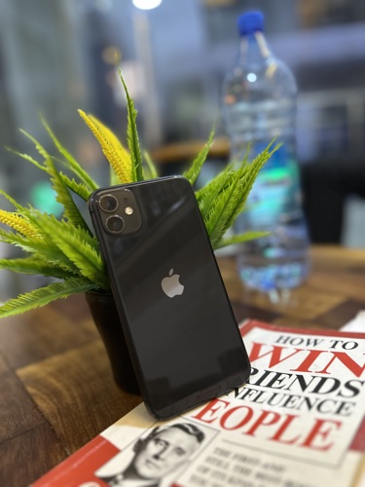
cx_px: 182
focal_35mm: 24
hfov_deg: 56.8
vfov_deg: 71.6
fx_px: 337
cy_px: 244
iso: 400
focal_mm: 6.86
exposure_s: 1/59
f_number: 1.78
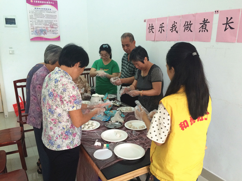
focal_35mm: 29
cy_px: 90
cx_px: 121
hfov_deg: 61.7
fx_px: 203
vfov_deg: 48.2
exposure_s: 1/33
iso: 160
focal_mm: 4.15
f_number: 2.2
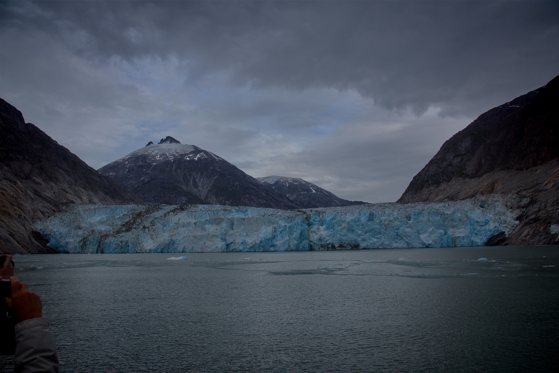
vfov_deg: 53.2
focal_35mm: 24
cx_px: 280
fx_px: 373
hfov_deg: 73.7
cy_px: 186
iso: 100
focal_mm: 24
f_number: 10
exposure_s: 1/250
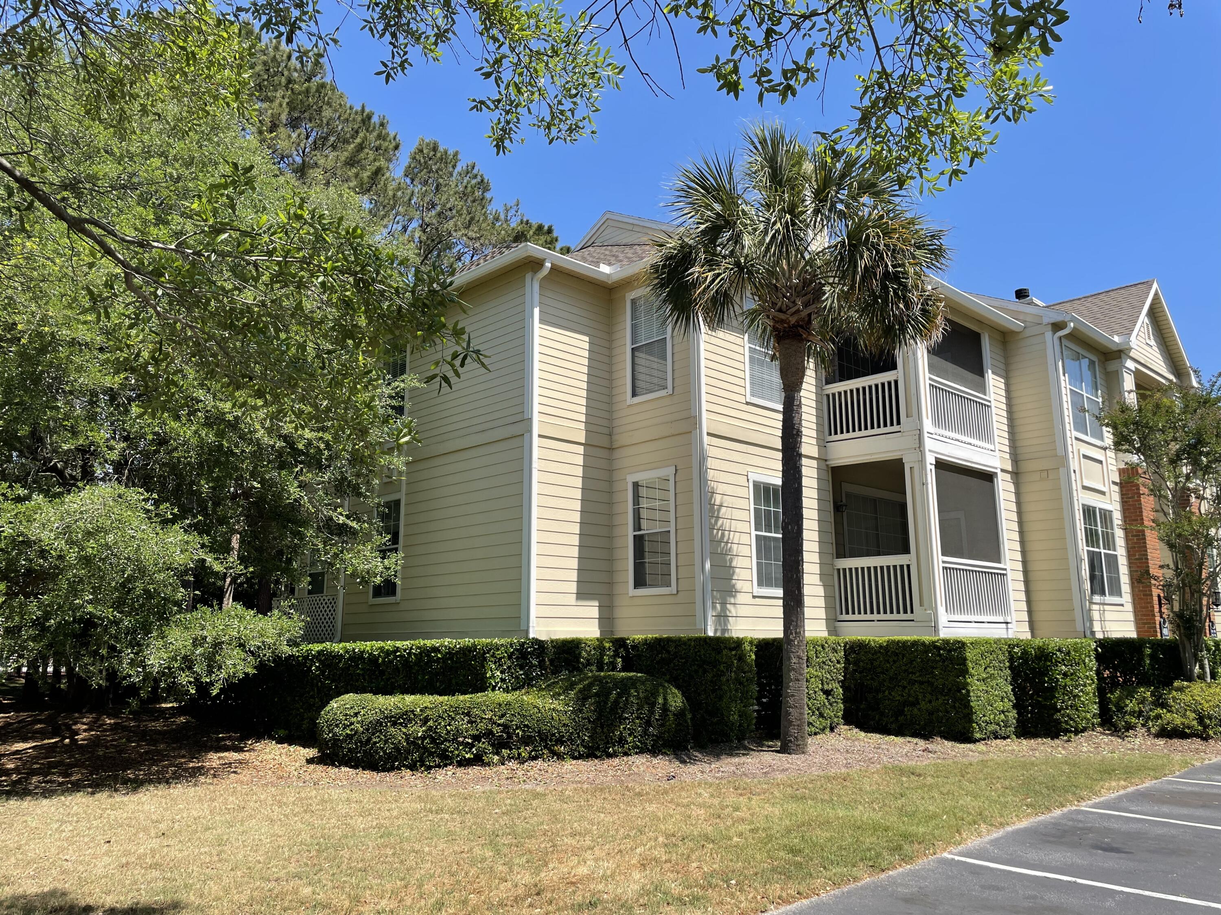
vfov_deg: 53.1
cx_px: 610
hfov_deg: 67.3
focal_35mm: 26
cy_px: 458
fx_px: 917
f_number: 1.6
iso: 32
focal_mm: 4.2
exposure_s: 1/2304
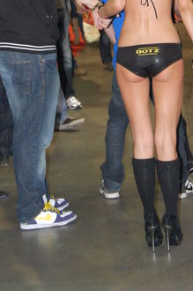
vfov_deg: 15.1
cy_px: 23
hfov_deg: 10.2
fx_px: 1081
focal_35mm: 134
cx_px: 160
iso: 1400
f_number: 5.3
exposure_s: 1/60
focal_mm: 46
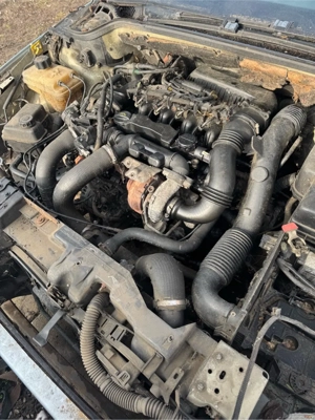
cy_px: 210
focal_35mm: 24
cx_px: 158
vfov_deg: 71.6
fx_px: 291
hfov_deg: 56.8
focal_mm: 6.76
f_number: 1.78
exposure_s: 1/242
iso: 64
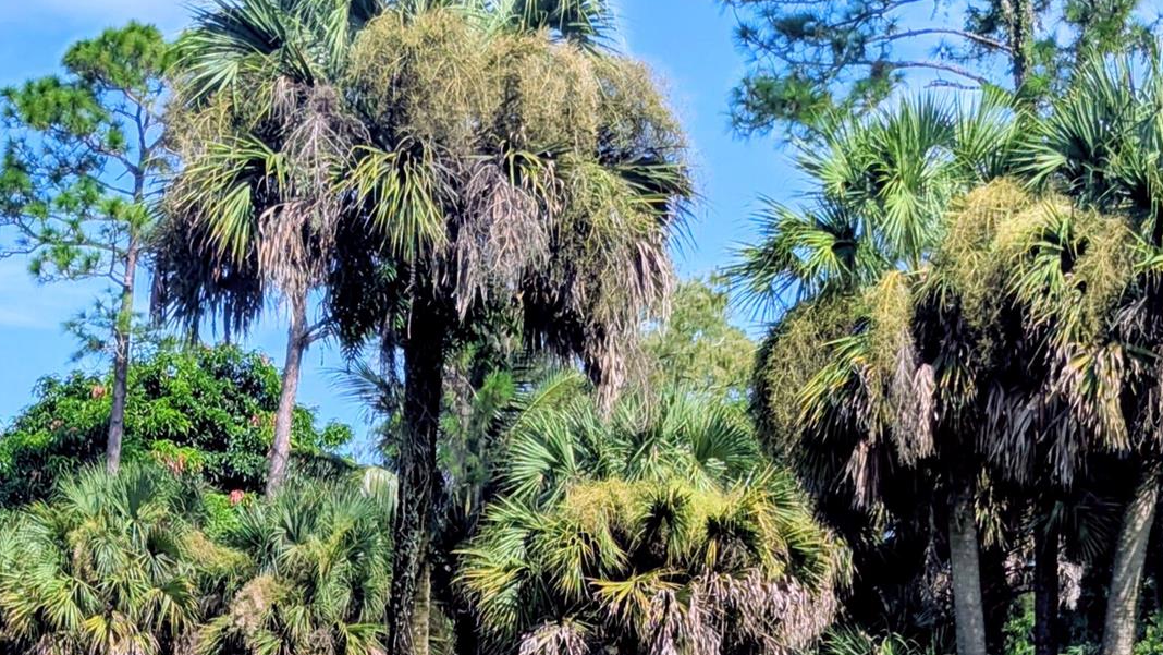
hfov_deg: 21.1
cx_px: 205
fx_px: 3084
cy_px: 828
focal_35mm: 100
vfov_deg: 11.8
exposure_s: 1/1949
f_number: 1.85
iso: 46
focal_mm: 6.81
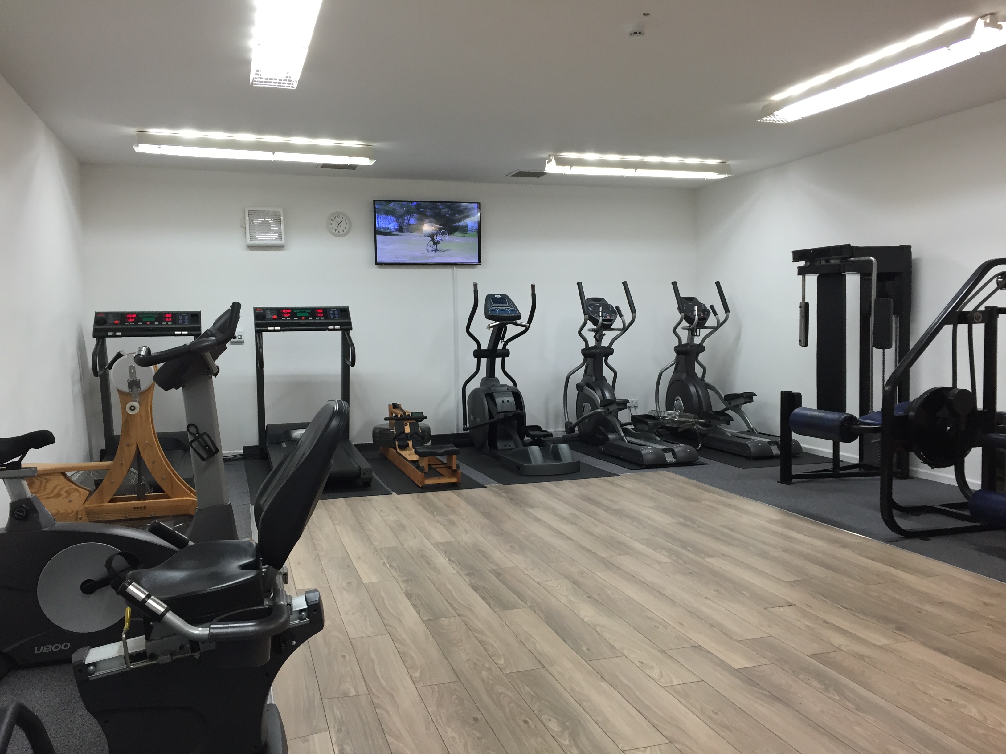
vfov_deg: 48.2
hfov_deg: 61.7
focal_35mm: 29
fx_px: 843
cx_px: 503
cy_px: 377
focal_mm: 4.15
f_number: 2.2
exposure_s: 1/33
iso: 40
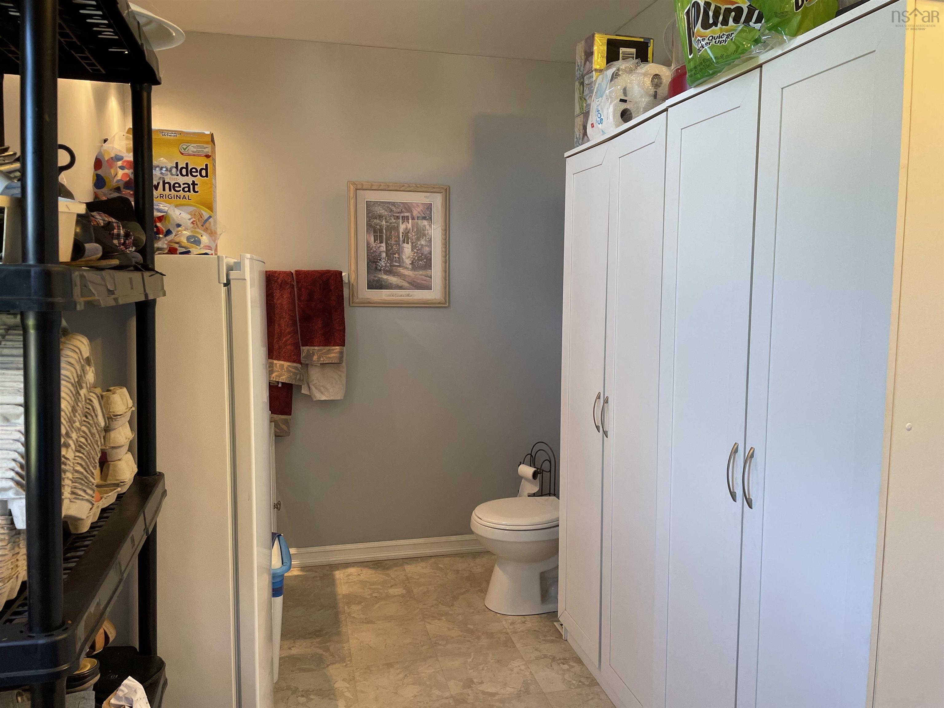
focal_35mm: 26
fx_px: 709
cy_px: 354
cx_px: 472
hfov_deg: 67.3
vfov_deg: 53.1
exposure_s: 1/120
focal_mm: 4.2
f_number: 1.6
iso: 125
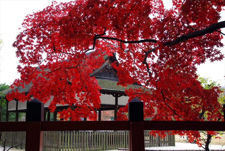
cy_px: 76
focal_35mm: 46
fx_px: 291
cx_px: 112
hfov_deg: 42.3
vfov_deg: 29.0
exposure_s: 1/180
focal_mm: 31
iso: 800
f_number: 8
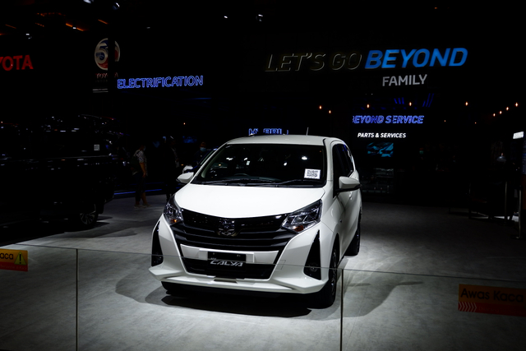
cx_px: 263
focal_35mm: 35
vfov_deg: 37.9
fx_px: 511
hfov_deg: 54.4
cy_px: 176
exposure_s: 1/140
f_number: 5
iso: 200
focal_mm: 23.2
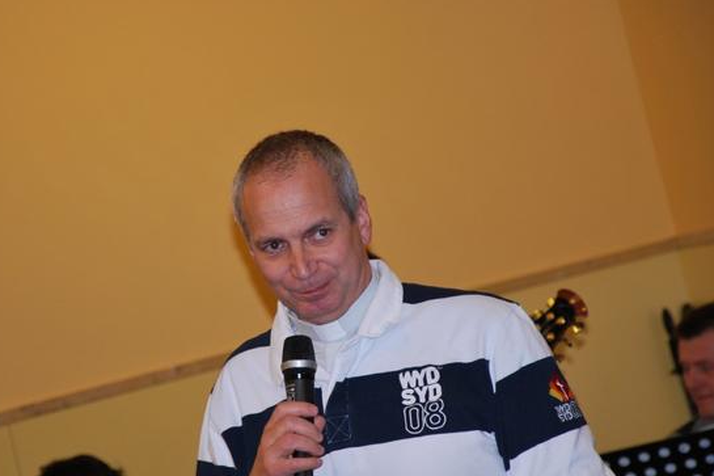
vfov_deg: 6.8
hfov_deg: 10.2
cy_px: 279
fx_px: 4018
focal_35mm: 203
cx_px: 272
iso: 450
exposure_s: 1/60
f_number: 5.6
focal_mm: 105
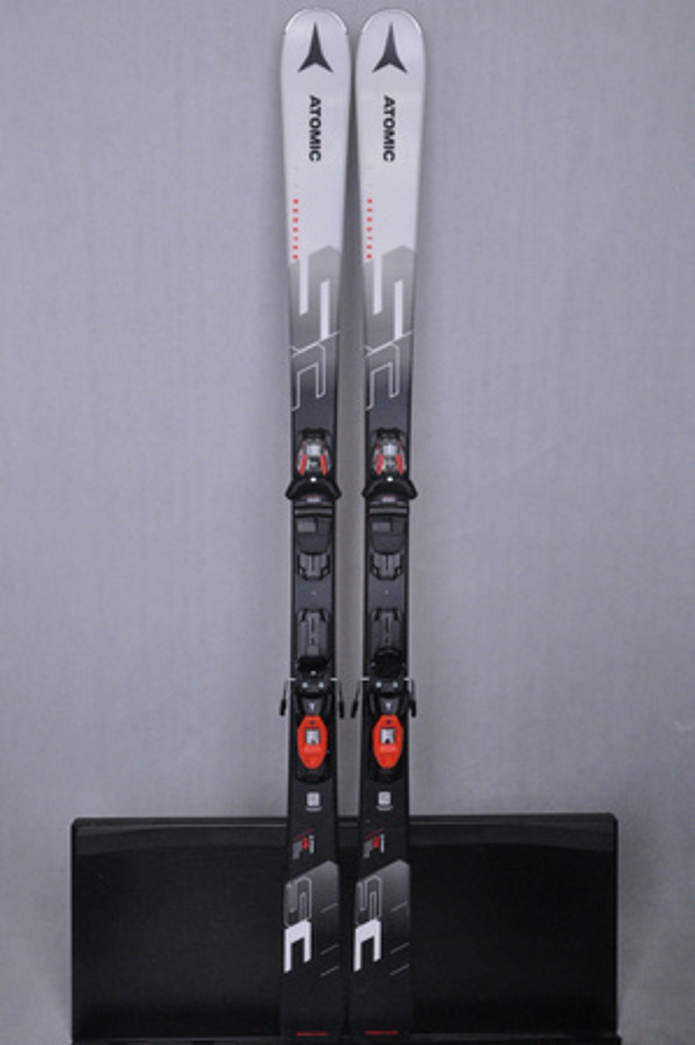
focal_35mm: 33
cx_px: 348
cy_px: 522
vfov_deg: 57.3
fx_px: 958
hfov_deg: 39.9
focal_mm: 22
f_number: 9.5
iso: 3200
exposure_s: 1/125
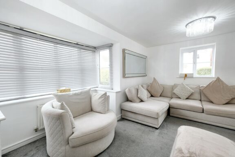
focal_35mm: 15
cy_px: 78
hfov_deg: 100.4
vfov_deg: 77.3
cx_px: 118
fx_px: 98
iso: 320
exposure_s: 1/60
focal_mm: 10
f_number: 4
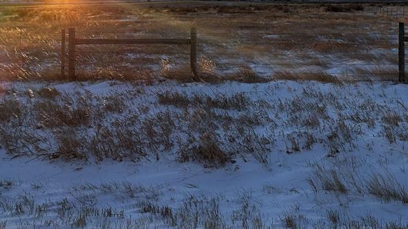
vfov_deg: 23.9
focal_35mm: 46
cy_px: -35
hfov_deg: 43.6
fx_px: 498
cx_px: 287
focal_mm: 6.86
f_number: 1.78
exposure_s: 1/2967
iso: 80
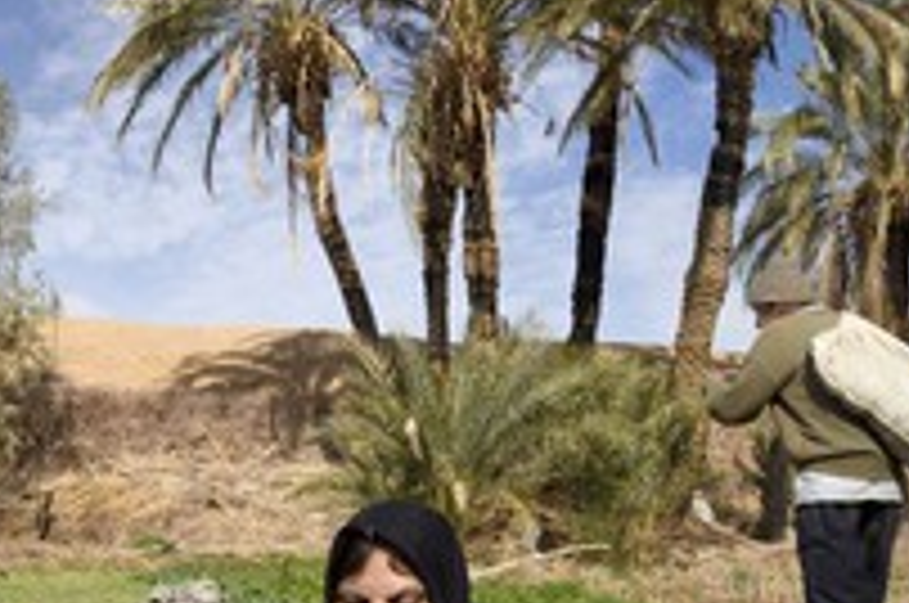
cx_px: 126
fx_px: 1260
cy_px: 585
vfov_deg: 25.7
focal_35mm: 50
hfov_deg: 37.6
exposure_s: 1/320
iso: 200
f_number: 10
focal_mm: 24
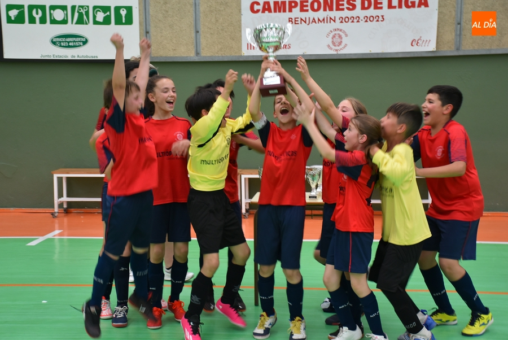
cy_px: 170
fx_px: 953
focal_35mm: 68
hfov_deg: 29.8
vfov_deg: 20.2
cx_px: 254
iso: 800
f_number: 4.5
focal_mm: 45
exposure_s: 1/60
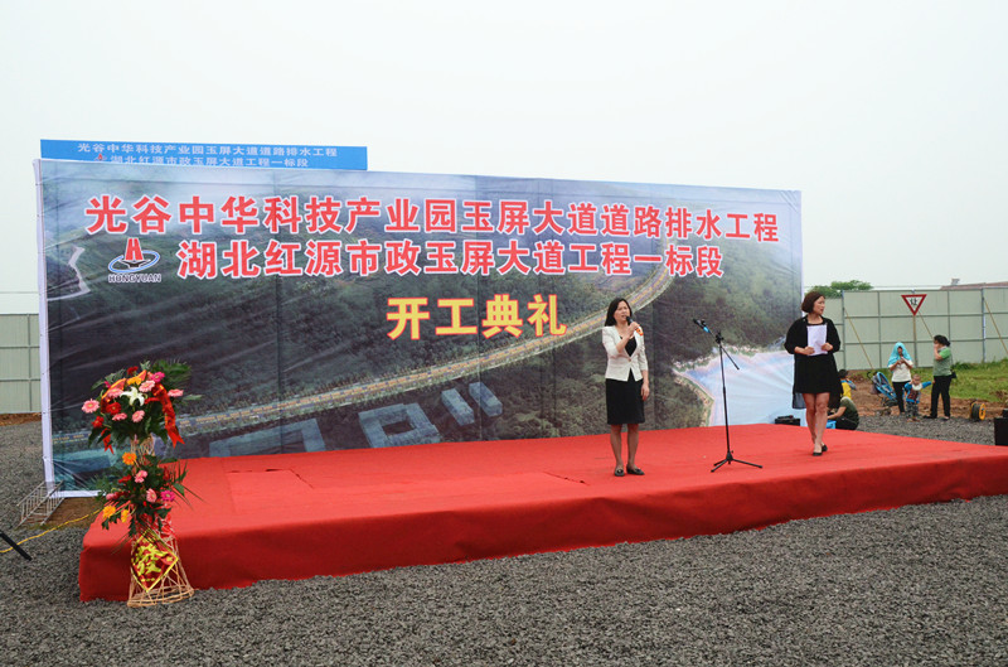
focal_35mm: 33
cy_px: 334
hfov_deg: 57.3
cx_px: 504
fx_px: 922
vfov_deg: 39.8
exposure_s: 1/640
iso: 1250
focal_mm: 22
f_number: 13
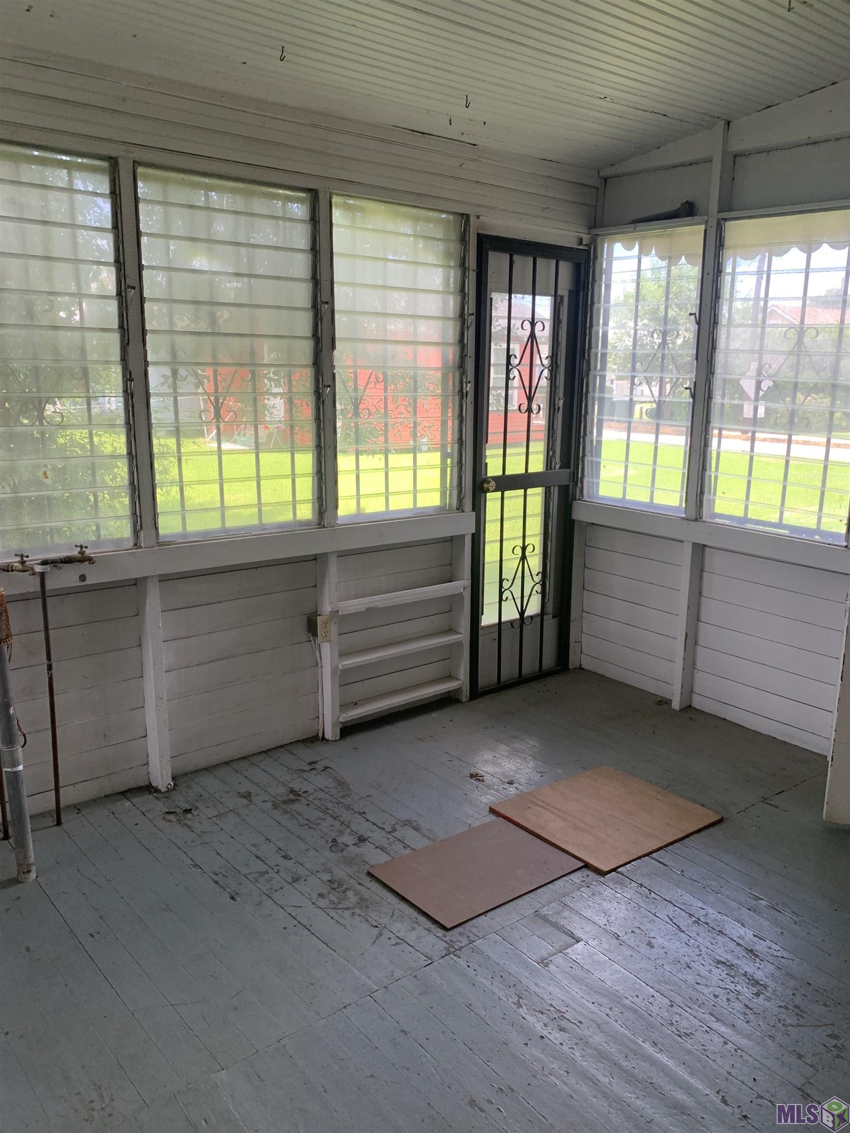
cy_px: 566
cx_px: 425
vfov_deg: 67.3
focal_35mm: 26
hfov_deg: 53.1
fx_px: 851
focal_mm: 4.25
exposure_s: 1/121
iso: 64
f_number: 1.8
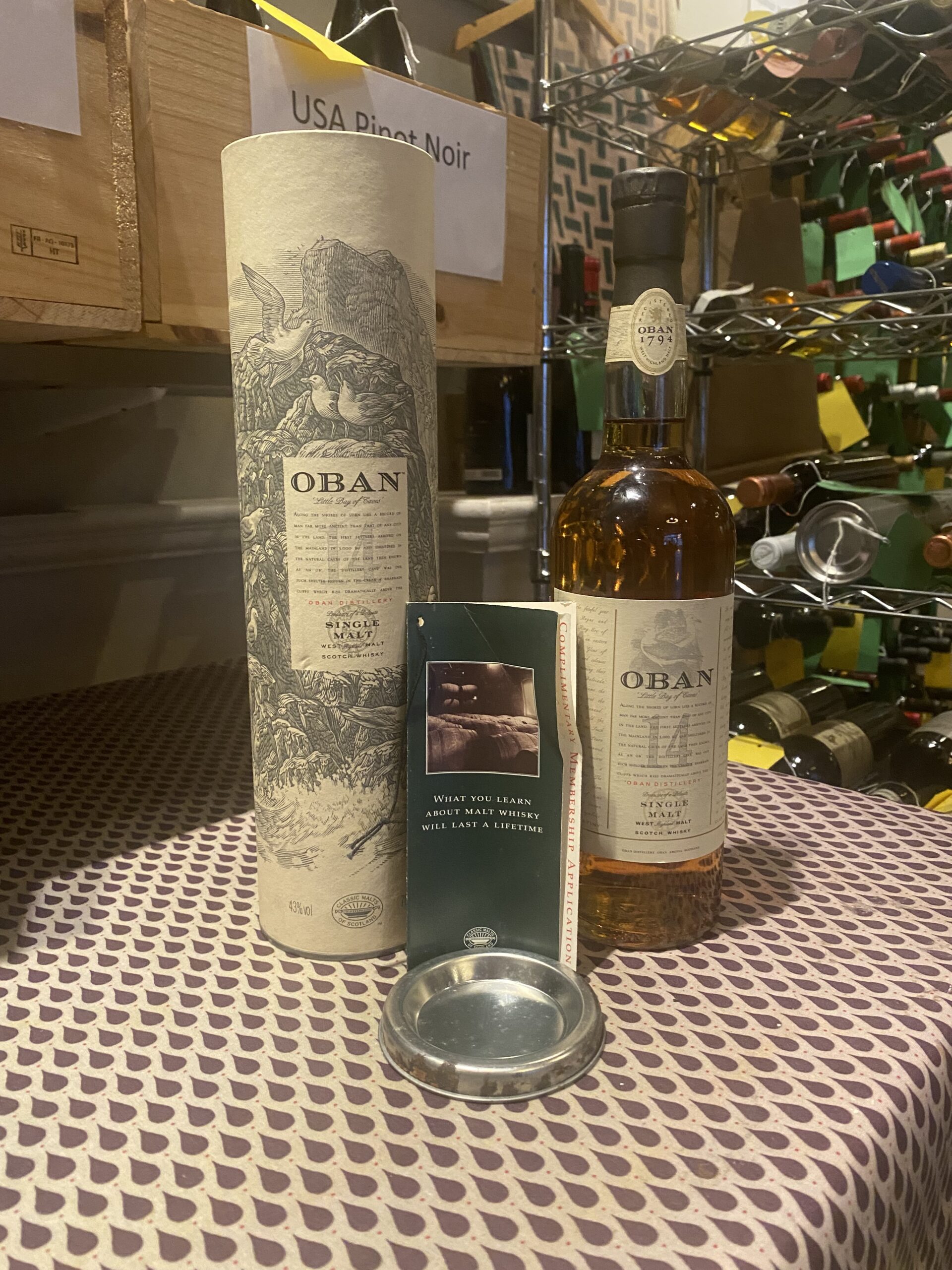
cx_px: 476
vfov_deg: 67.3
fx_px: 953
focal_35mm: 26
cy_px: 635
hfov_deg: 53.1
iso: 500
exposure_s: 1/25
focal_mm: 4.25
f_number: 1.8
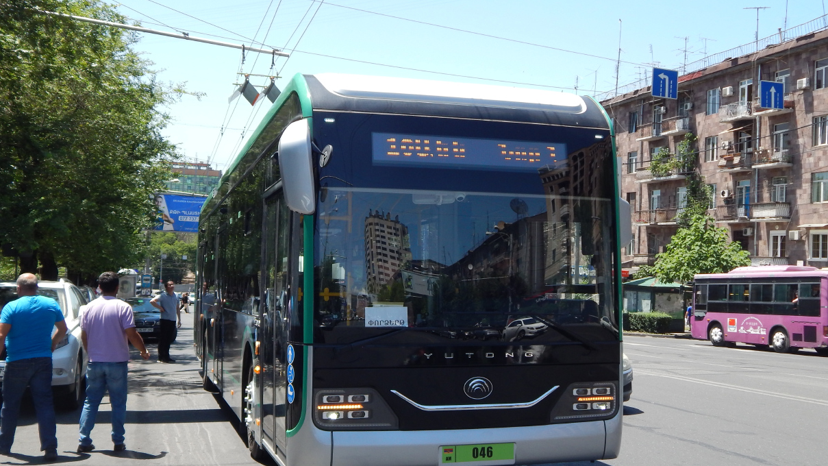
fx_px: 900
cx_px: 410
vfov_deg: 29.0
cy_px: 237
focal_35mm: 41
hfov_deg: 49.4
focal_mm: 6.1
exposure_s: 1/640
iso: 125
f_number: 3.3
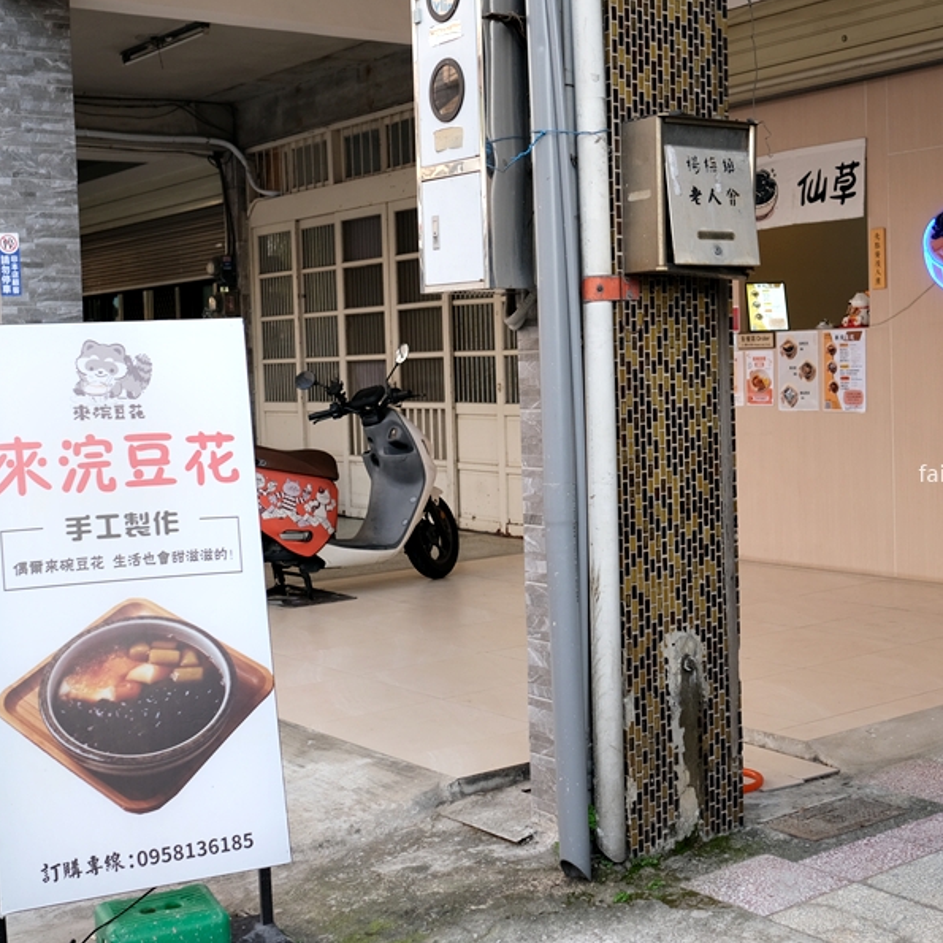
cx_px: 578
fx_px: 1387
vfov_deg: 37.6
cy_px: 471
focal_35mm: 45
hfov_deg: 37.4
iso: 320
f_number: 3.6
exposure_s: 1/250
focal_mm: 23
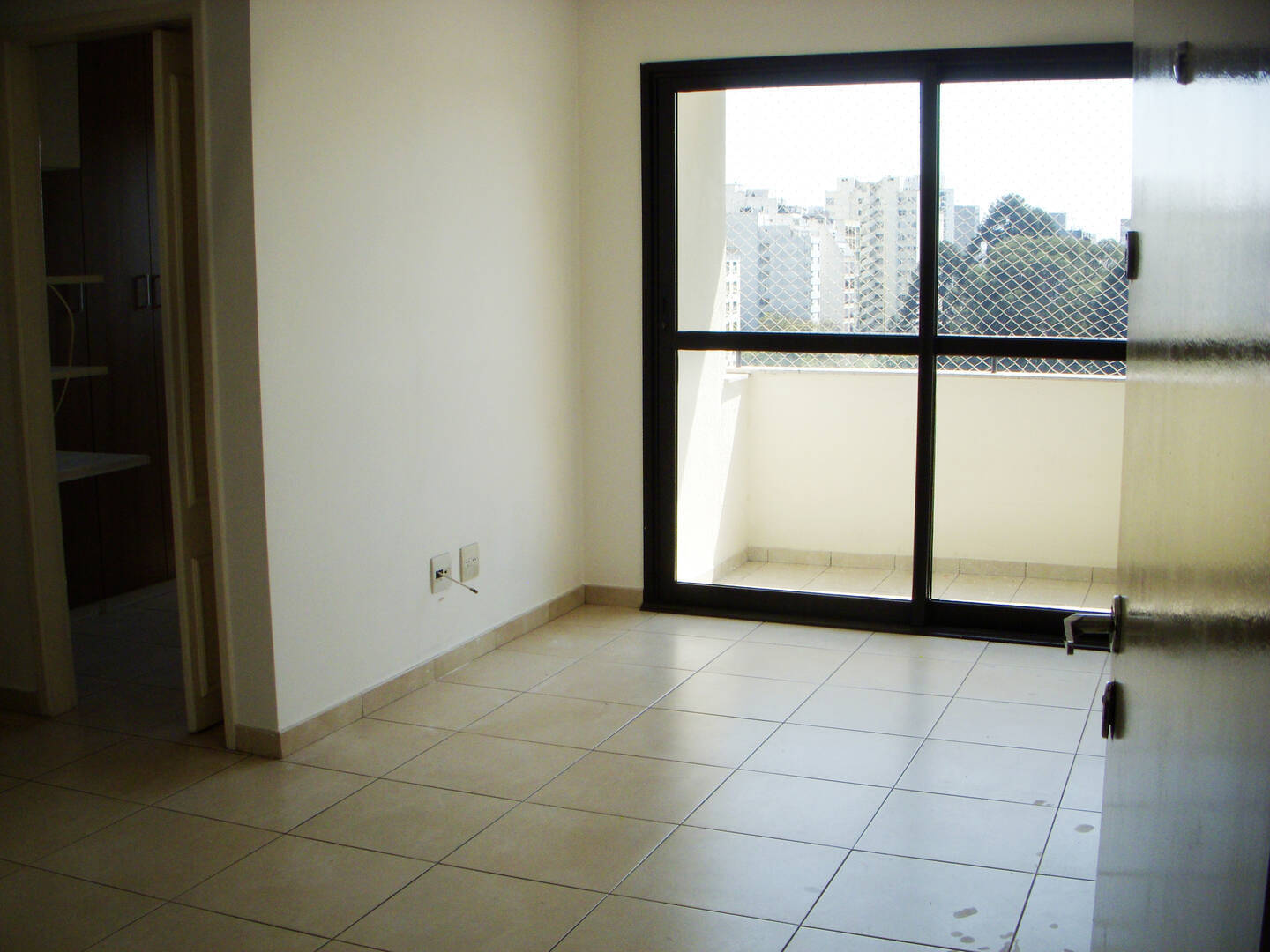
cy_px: 476
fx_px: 1394
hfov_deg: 49.0
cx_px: 635
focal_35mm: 38
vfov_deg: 37.7
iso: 100
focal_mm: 6.3
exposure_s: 1/400
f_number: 3.3
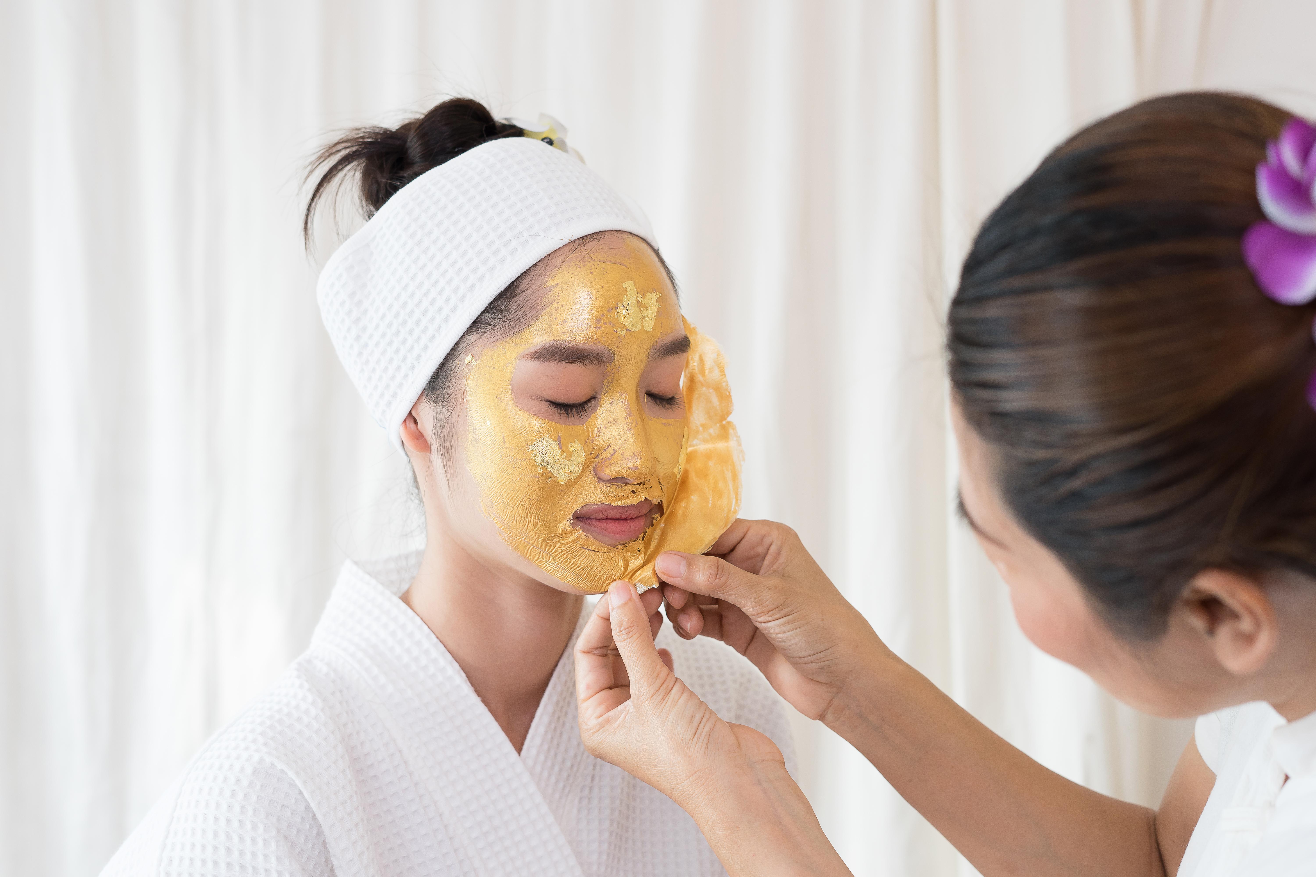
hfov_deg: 39.6
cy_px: 438
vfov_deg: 27.0
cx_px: 658
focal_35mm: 50
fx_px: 1828
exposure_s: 1/50
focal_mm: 50
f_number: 4
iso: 400
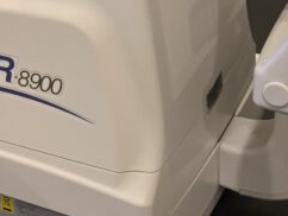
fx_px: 633
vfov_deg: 19.2
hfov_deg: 25.0
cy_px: 39
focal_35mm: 76
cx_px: 39
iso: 640
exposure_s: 1/60
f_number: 1.8
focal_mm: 5.4
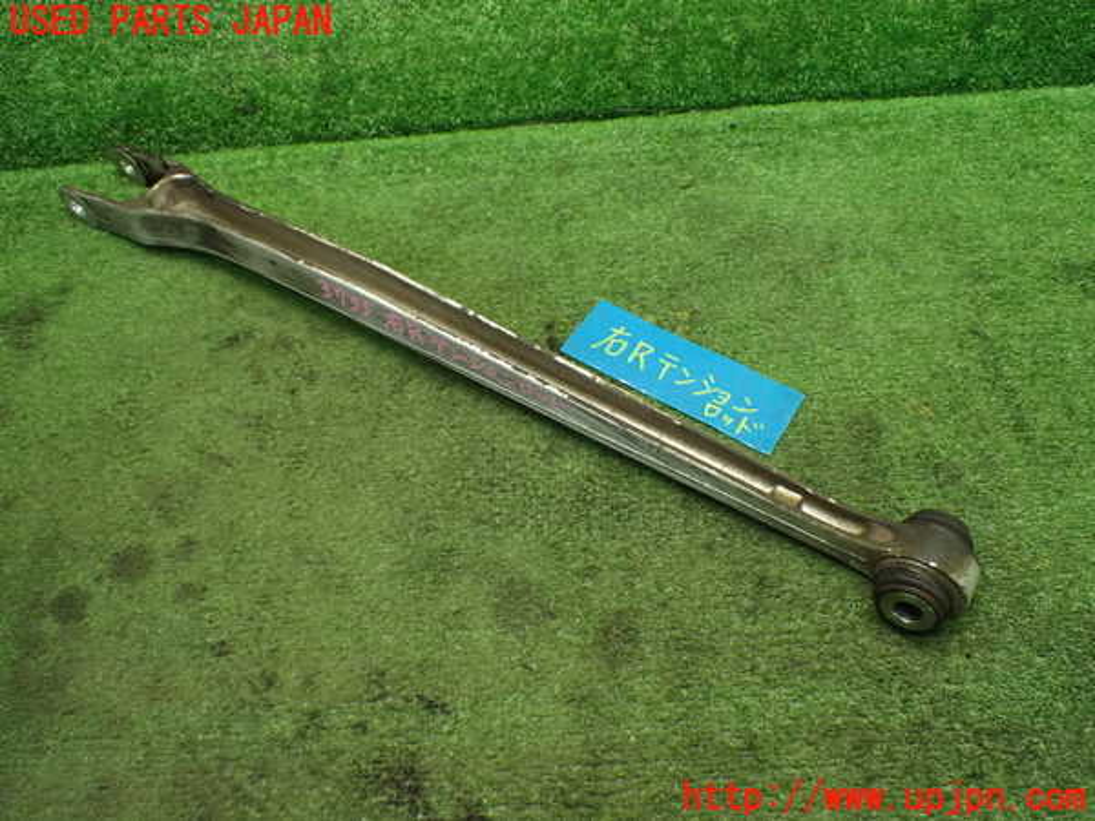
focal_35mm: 30
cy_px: 410
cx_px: 548
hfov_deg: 60.0
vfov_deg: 46.8
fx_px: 949
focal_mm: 5.4
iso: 800
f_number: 2.3
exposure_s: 1/125
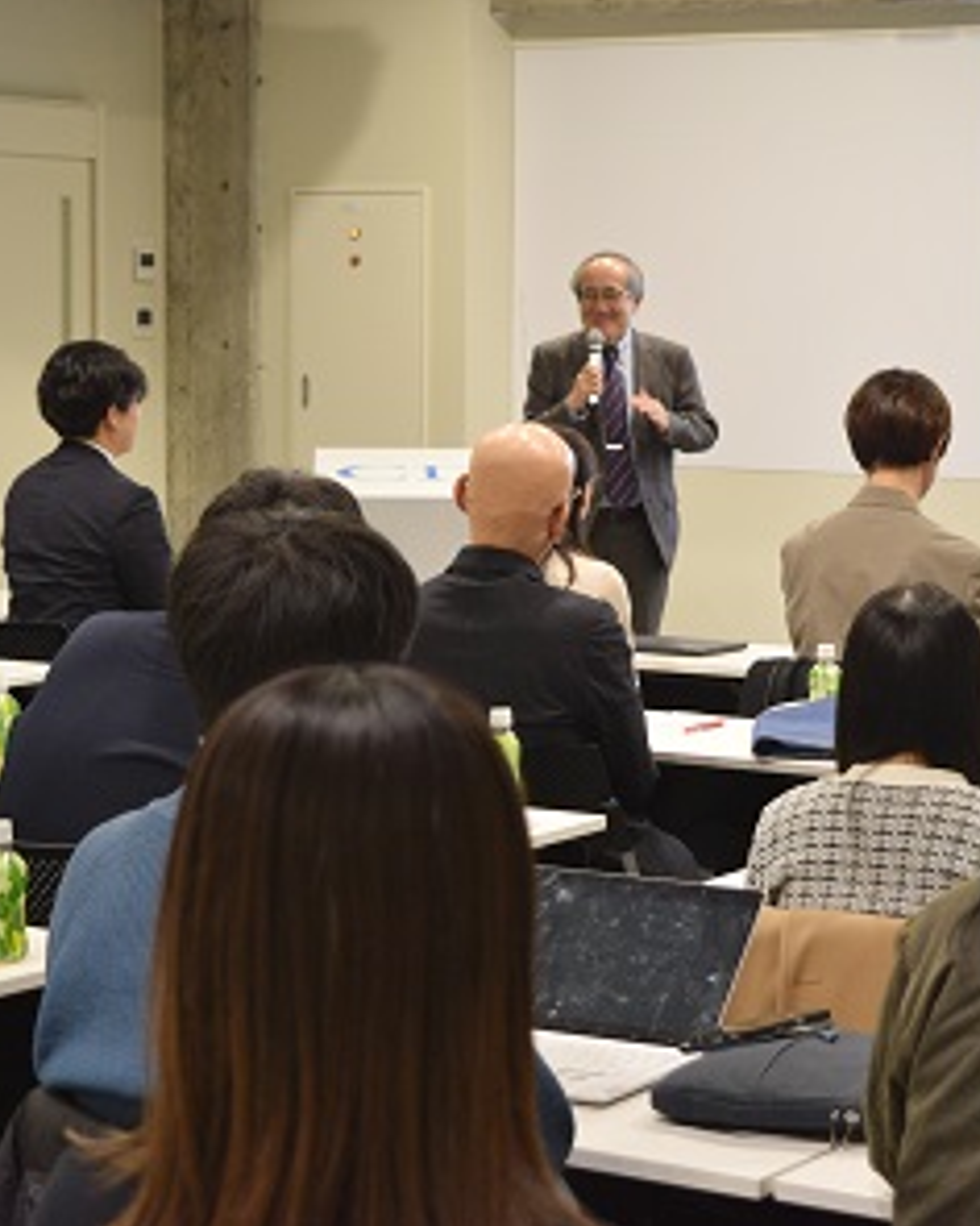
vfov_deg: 22.2
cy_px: 611
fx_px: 3118
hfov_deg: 17.8
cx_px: 698
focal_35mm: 86
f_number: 5
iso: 1000
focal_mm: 40
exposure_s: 1/60
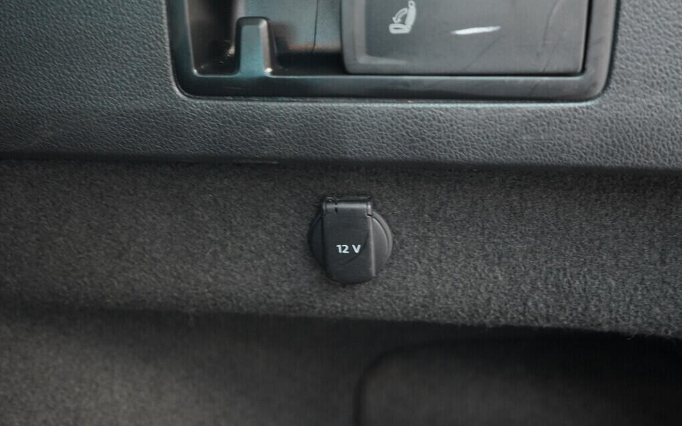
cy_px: 220
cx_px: 342
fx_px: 688
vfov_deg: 34.4
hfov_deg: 52.7
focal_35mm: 37
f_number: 2.8
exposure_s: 1/40
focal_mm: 24
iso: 2500
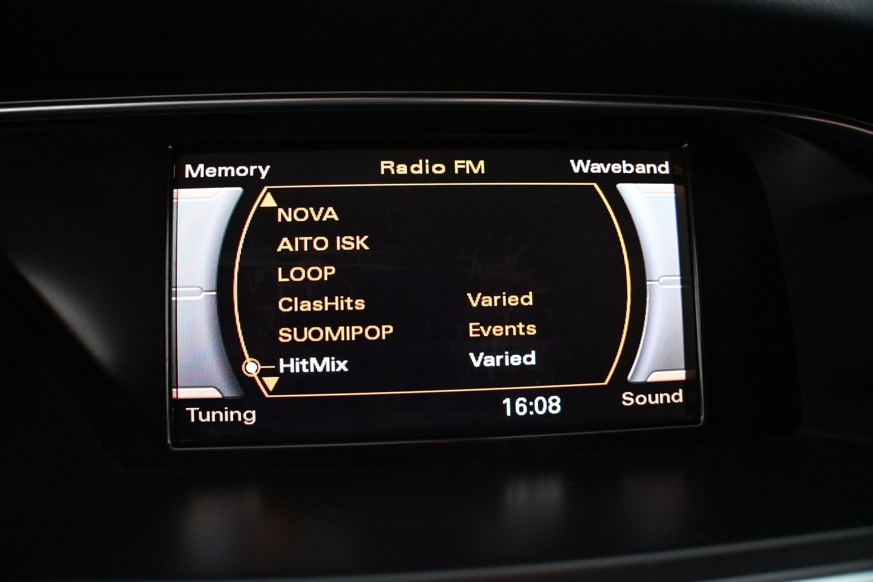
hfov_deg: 43.0
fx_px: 1109
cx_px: 436
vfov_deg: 29.4
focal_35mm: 46
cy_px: 291
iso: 4000
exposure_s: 1/60
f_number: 4.8
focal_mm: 30.5
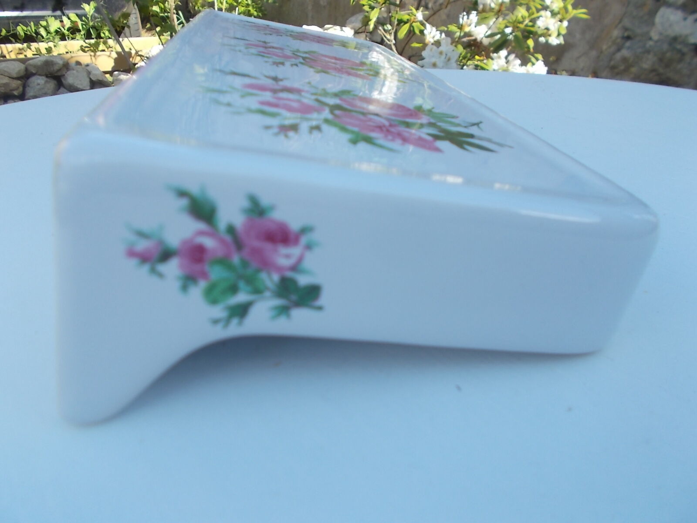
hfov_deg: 67.3
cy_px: 262
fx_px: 524
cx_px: 348
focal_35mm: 26
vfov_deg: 53.1
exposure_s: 1/320
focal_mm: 4.6
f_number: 3.2
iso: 80
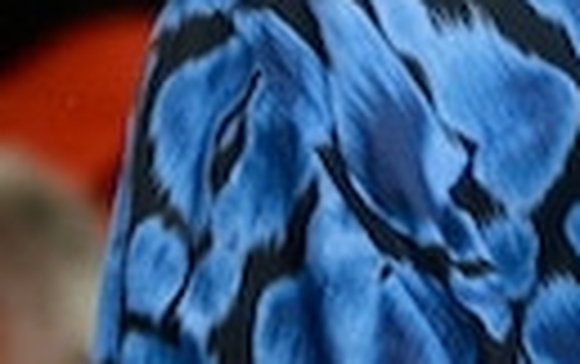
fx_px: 5635
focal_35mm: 356
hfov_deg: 5.5
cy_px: -362
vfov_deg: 3.7
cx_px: 1762
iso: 125
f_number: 2.8
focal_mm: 44
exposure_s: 1/100
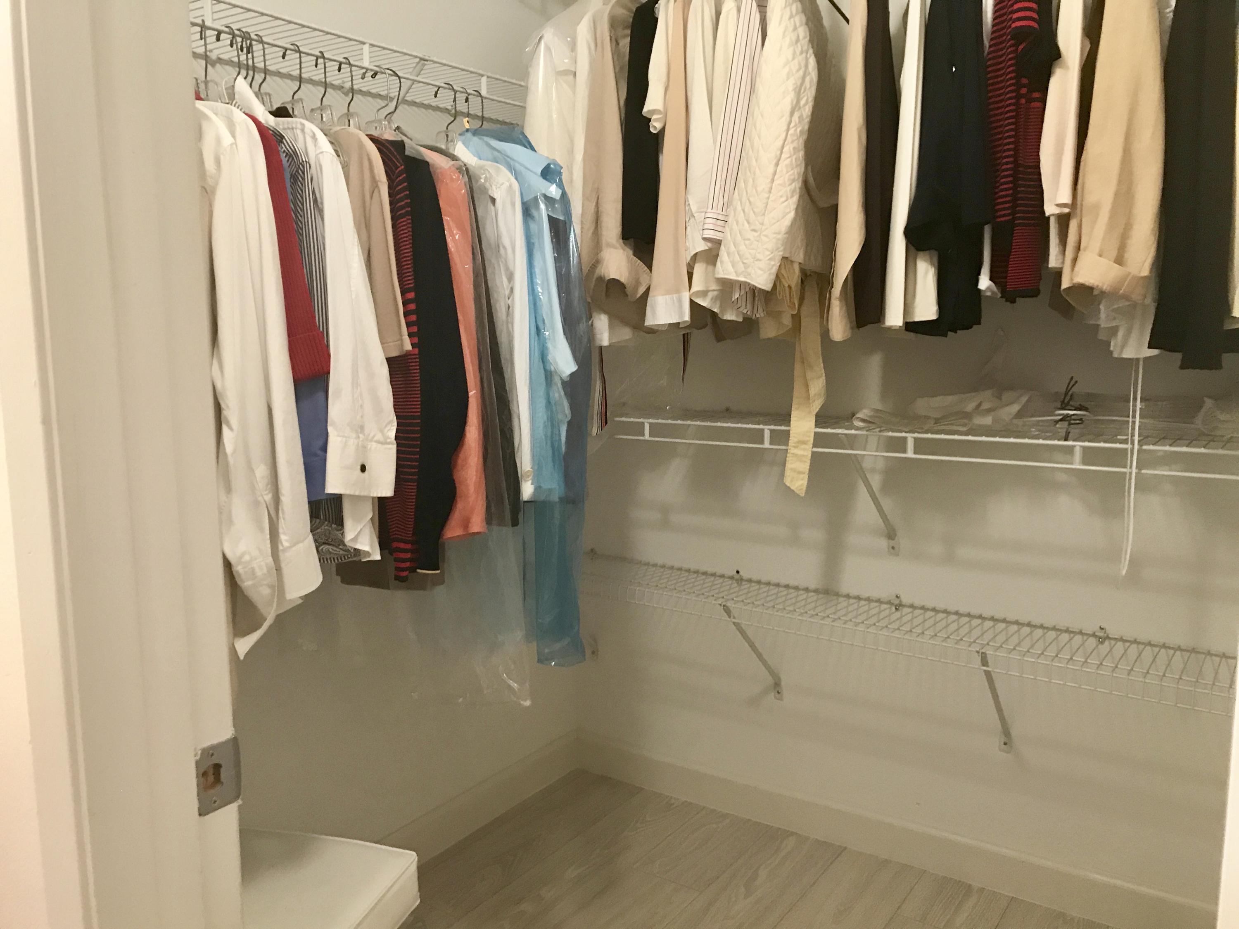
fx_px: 1002
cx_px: 620
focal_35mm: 28
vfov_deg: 49.7
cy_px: 464
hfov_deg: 63.4
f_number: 1.8
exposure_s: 1/15
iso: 64
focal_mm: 3.99
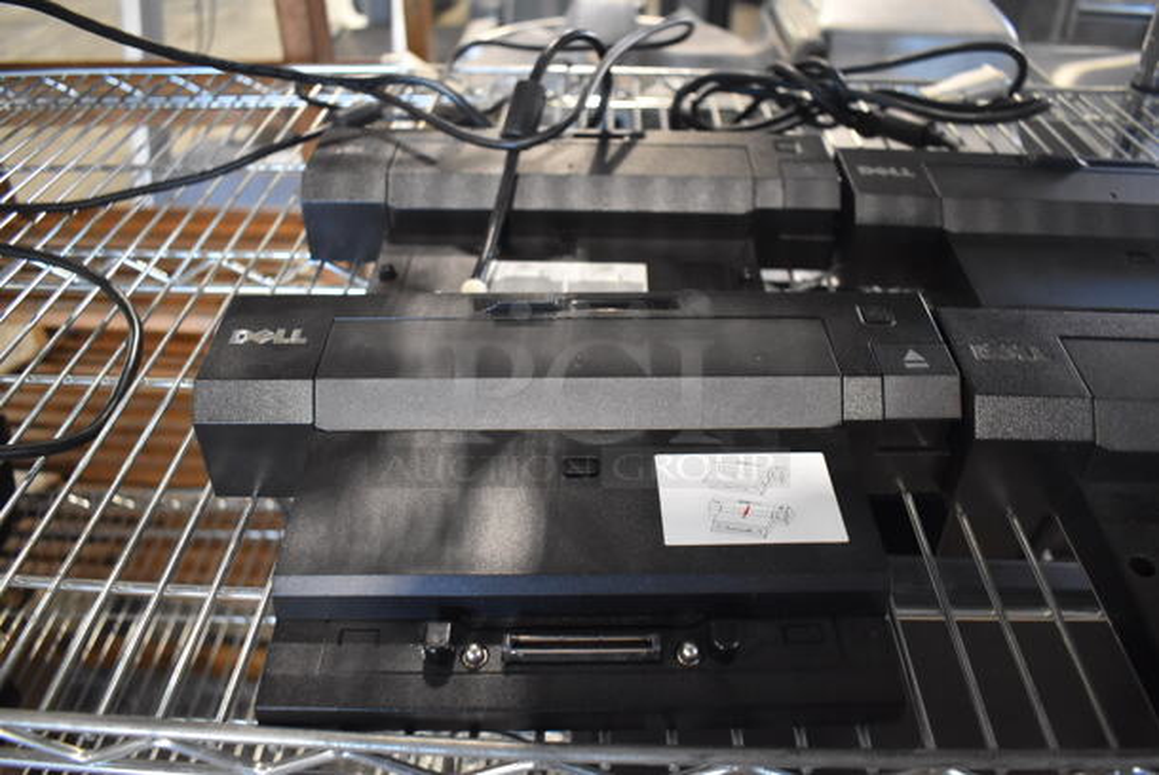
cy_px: 388
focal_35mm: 27
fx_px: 870
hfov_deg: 67.3
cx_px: 580
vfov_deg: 48.0
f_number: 3.5
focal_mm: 18
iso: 2800
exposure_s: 1/125
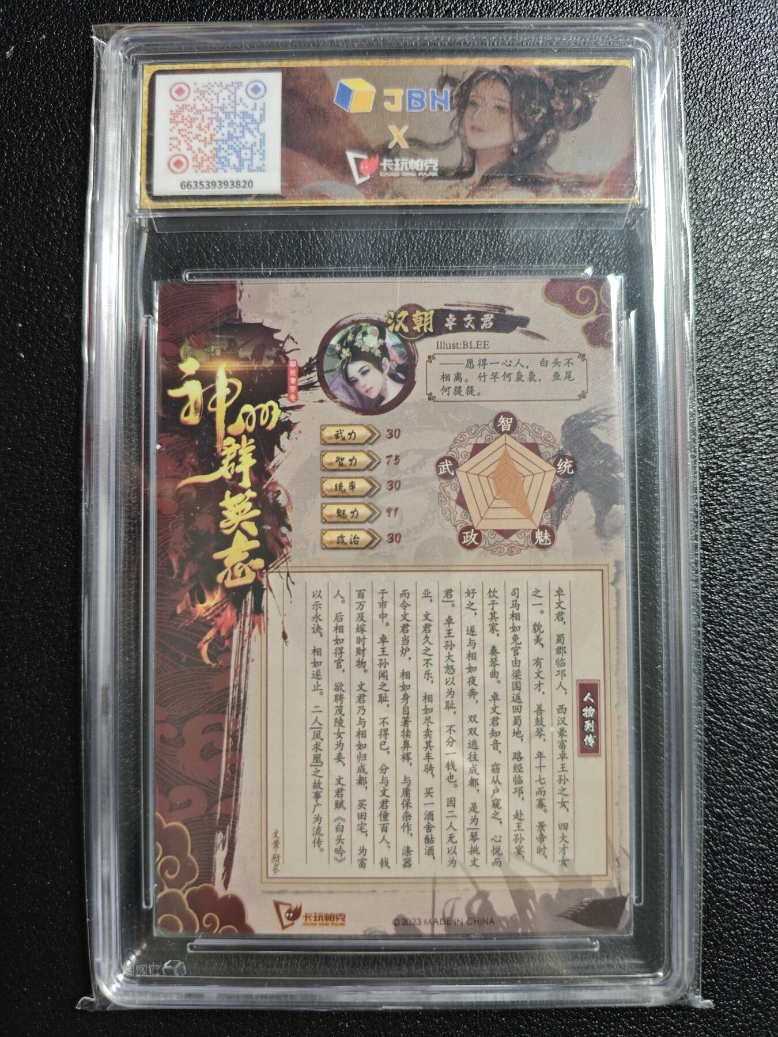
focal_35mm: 26
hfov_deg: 53.1
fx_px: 779
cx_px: 389
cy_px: 518
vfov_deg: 67.3
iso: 250
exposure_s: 1/50
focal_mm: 4.94
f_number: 1.5
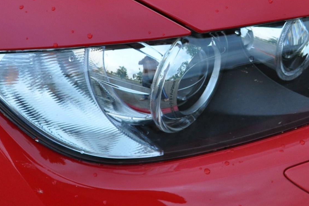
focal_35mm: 127
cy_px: 58
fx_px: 1090
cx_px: 228
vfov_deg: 10.8
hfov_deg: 16.1
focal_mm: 38
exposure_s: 1/30
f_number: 5
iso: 800
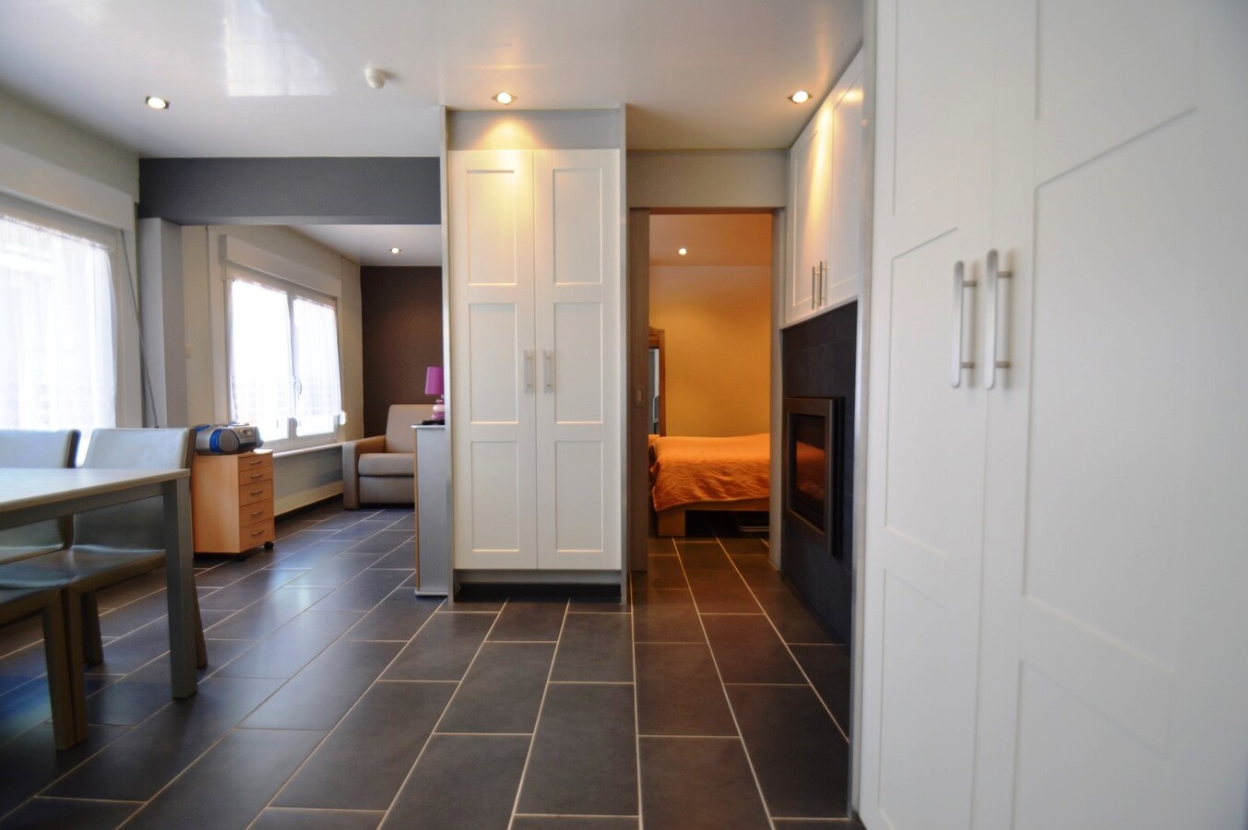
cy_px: 415
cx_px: 624
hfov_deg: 95.0
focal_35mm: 16
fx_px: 572
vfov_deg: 72.0
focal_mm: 11
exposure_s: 1/60
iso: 400
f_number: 3.5
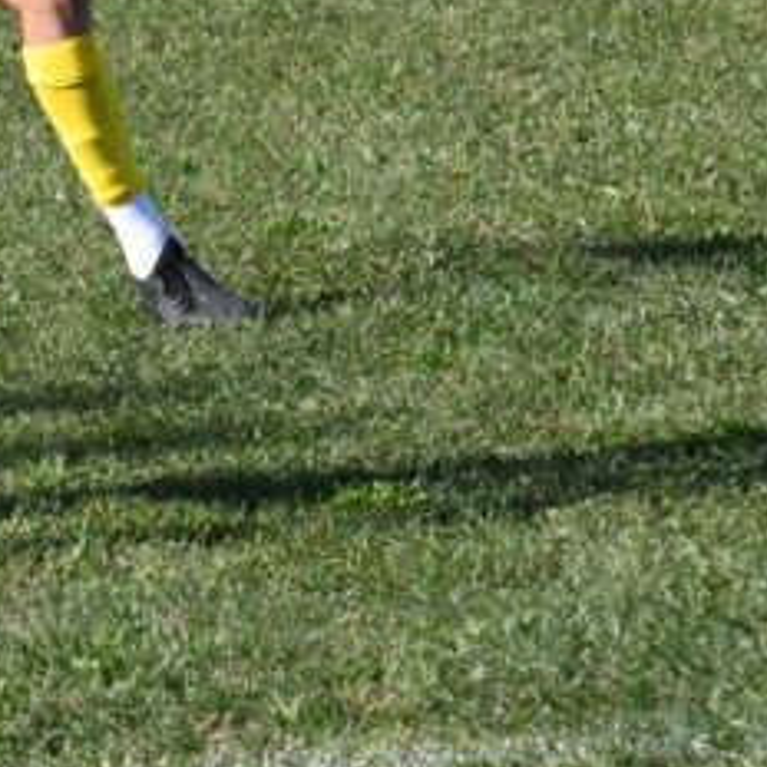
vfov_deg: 2.3
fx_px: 18977
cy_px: -183
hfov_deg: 2.3
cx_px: -869
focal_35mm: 757
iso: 3200
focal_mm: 135
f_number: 13
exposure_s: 1/2500
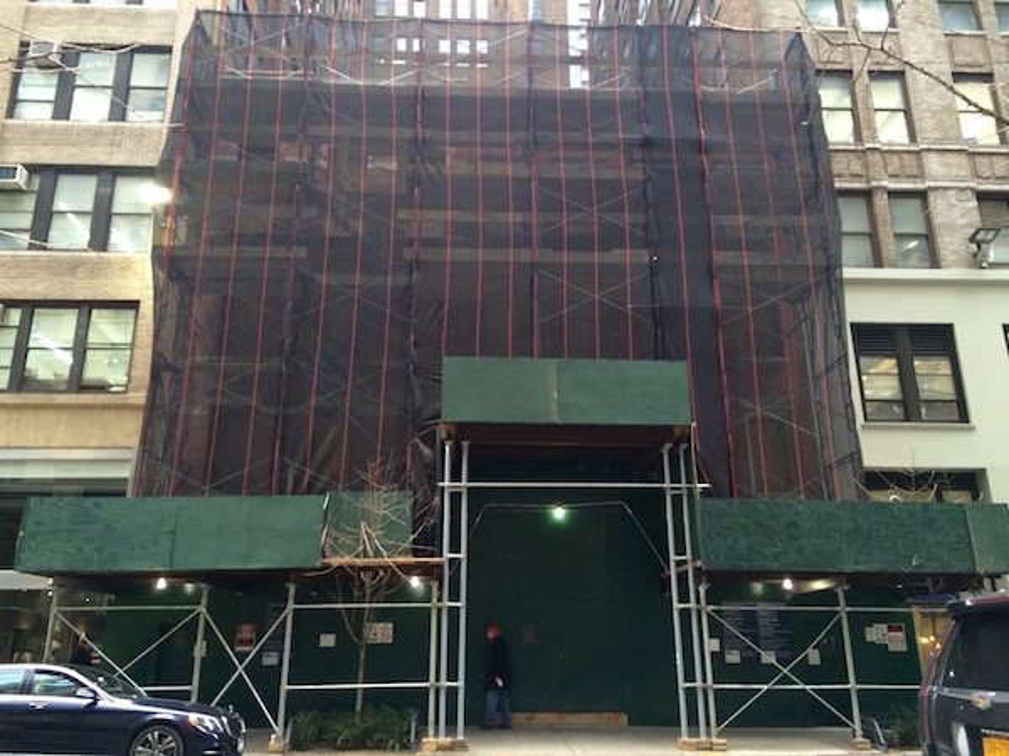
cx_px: 504
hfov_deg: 61.7
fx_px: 845
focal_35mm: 29
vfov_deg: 48.2
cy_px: 378
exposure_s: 1/30
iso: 50
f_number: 2.2
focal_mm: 4.15
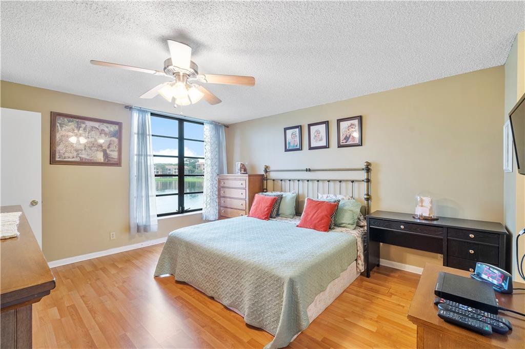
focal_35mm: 15
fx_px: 219
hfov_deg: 100.4
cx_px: 262
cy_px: 174
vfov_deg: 77.2
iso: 160
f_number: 11
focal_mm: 10
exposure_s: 1/1.25
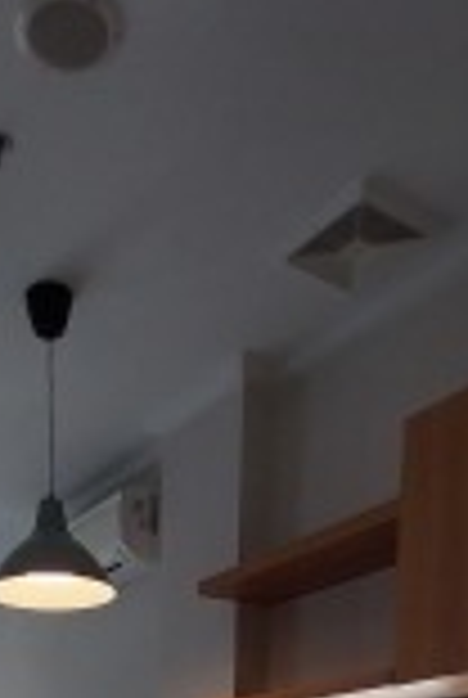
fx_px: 776
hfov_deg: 32.1
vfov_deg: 33.8
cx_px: 56
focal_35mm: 40
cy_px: 923
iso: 80
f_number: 2.2
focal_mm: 1.3
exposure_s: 1/100
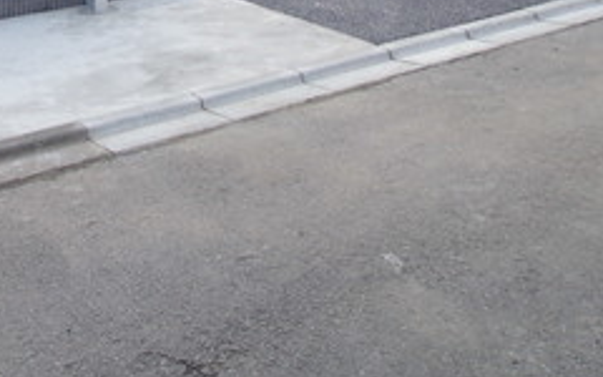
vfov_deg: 23.2
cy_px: -119
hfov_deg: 39.8
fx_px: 805
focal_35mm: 49
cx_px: 143
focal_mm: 11.88
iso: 200
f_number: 7.1
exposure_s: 1/125
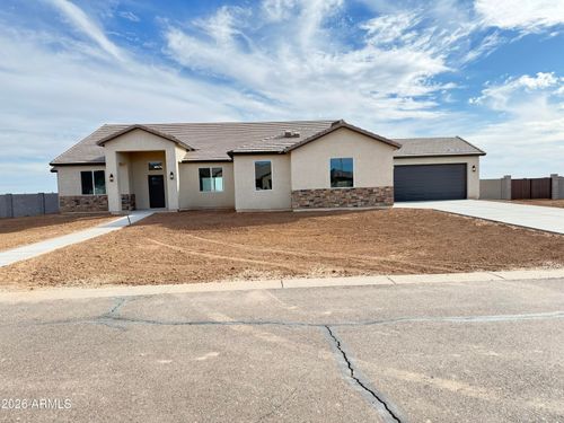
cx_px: 282
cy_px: 212
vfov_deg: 56.8
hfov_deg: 71.6
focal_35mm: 24
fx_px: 391
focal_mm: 6.76
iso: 100
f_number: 1.78
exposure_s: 1/1812
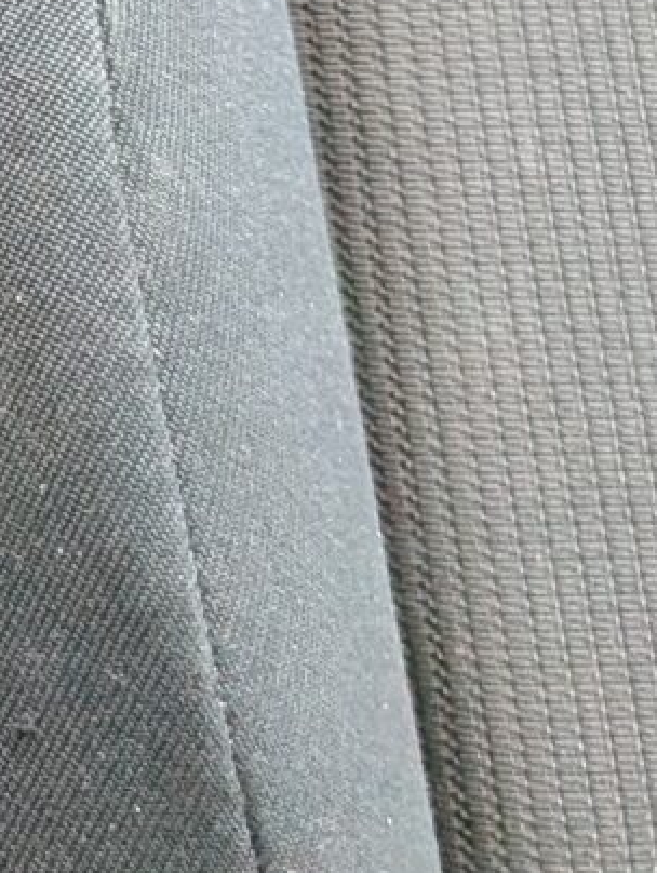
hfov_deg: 8.4
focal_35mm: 152
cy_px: -620
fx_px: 3838
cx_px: -1260
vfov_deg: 12.1
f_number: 1.68
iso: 22
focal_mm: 6.9
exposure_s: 1/107
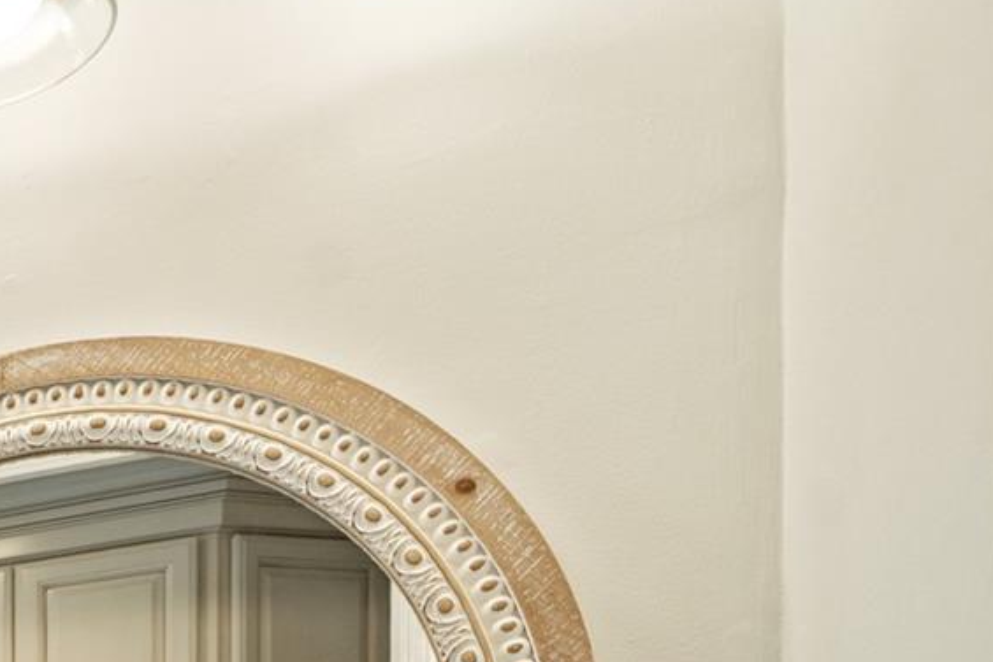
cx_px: -796
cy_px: 1177
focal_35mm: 58
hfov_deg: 21.7
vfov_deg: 18.5
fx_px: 1600
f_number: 5.6
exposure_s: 1/10
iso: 160
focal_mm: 16
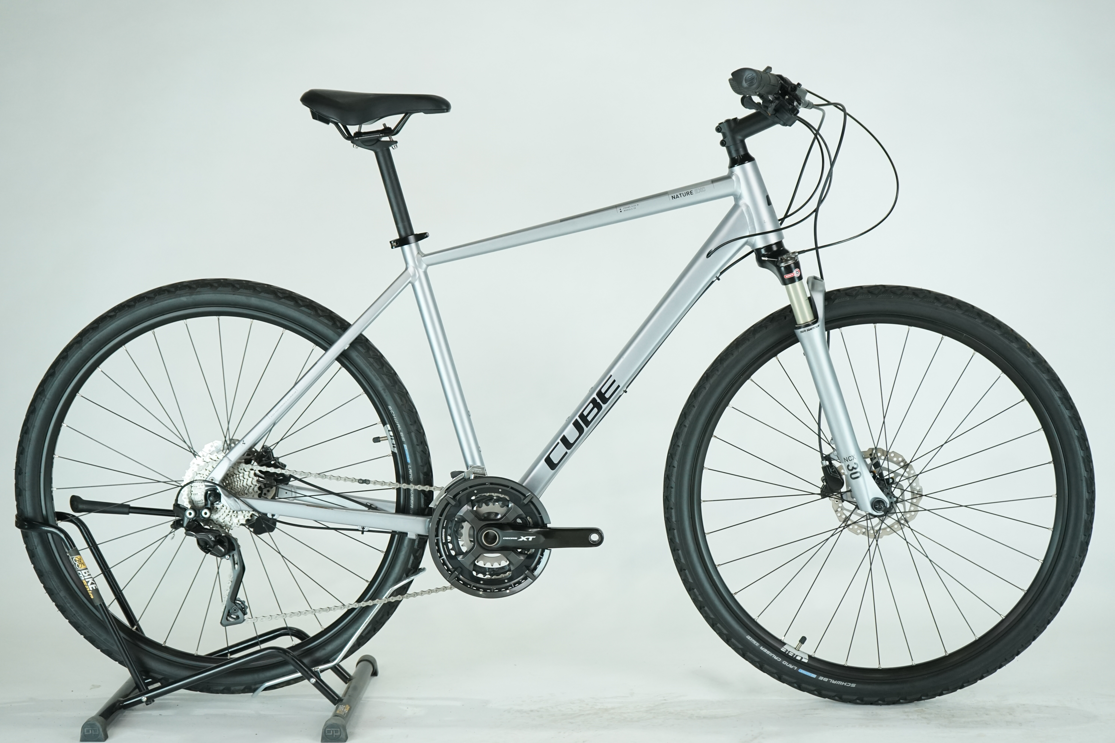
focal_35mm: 57
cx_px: 558
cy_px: 372
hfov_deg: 35.1
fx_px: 1765
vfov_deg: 23.8
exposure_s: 1/200
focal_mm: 57
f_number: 5.6
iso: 1600
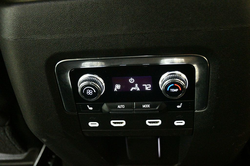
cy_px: 83
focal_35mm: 48
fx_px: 333
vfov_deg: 28.1
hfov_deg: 41.1
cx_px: 125
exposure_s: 1/60
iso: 9000
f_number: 4
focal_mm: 32
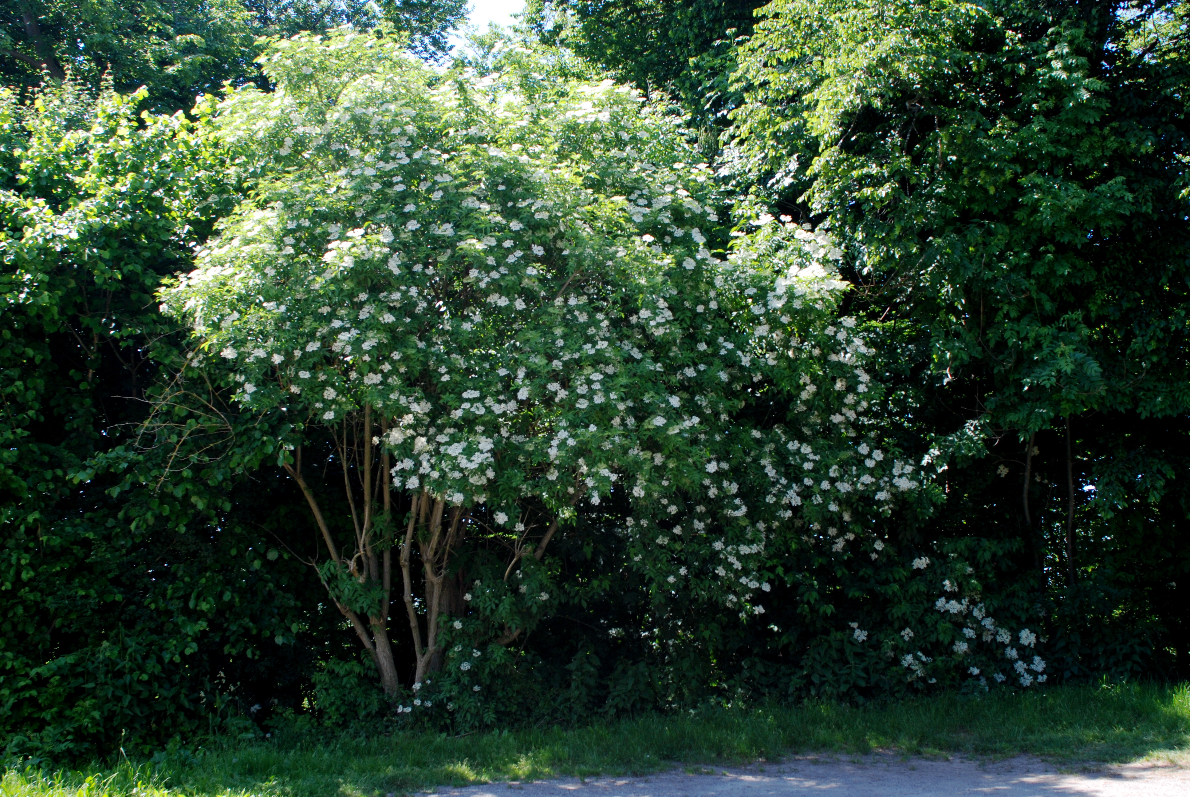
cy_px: 398
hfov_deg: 46.3
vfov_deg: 32.0
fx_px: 1390
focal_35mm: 42
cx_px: 595
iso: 200
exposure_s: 1/125
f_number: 5.6
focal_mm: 28
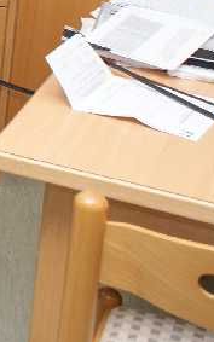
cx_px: -424
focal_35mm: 113
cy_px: -120
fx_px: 1054
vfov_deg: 17.2
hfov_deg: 9.3
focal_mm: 18
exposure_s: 1/60
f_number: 5.6
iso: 400
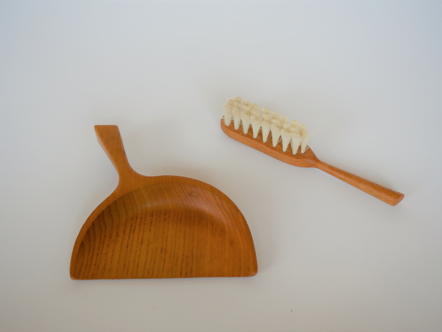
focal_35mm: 40
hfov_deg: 46.8
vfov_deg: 36.0
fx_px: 511
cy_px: 166
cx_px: 221
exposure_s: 1/250
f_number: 2.5
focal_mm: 20
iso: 200
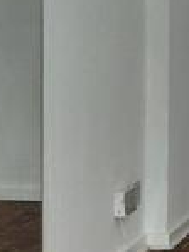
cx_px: 454
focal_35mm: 134
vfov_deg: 14.6
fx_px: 974
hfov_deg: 9.8
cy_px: 32
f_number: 1.8
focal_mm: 4.69
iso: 100
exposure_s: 1/120
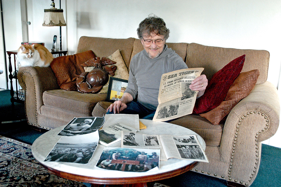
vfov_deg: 36.8
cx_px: 140
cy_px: 94
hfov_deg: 53.2
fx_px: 281
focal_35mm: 36
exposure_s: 1/20
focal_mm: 24
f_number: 4.2
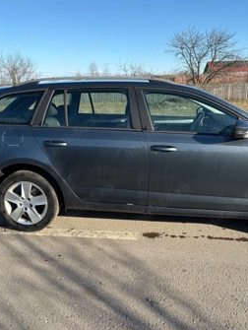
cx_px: 101
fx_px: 296
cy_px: 142
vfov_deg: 58.1
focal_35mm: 31
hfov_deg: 45.3
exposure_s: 1/2012
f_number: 1.6
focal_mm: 5.96
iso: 50
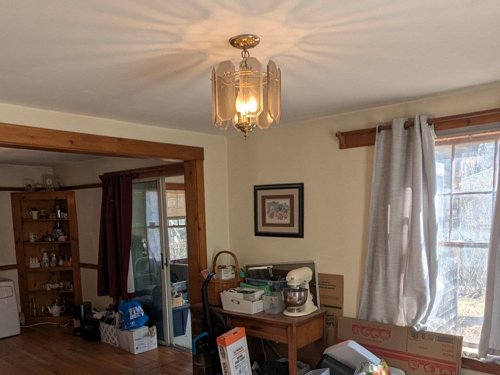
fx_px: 419
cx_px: 243
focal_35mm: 29
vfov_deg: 47.0
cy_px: 265
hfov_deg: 61.6
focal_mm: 2.35
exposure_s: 1/185
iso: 48
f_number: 2.2
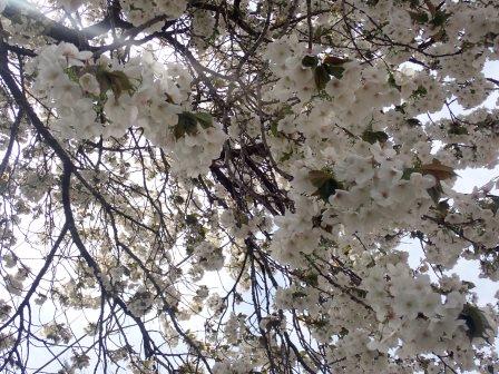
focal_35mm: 44
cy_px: 187
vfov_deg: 32.9
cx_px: 250
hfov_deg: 42.9
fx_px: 634
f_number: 4
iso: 100
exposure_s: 1/400
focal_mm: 7.84
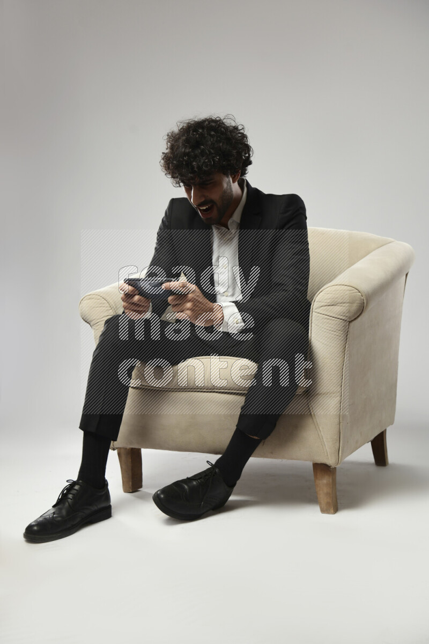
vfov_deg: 48.5
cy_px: 322
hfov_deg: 33.4
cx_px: 214
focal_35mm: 40
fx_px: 715
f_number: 5.6
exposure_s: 1/125
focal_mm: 40
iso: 400
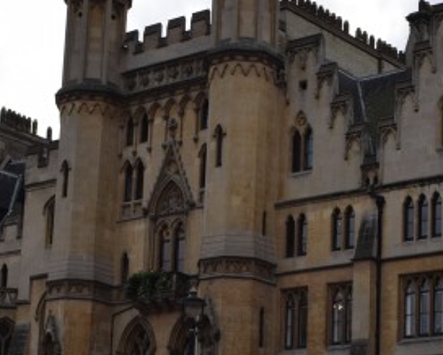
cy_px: 306
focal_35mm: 106
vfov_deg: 14.4
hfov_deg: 18.1
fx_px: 1391
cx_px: 265
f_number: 8
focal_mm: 20
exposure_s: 1/250
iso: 400
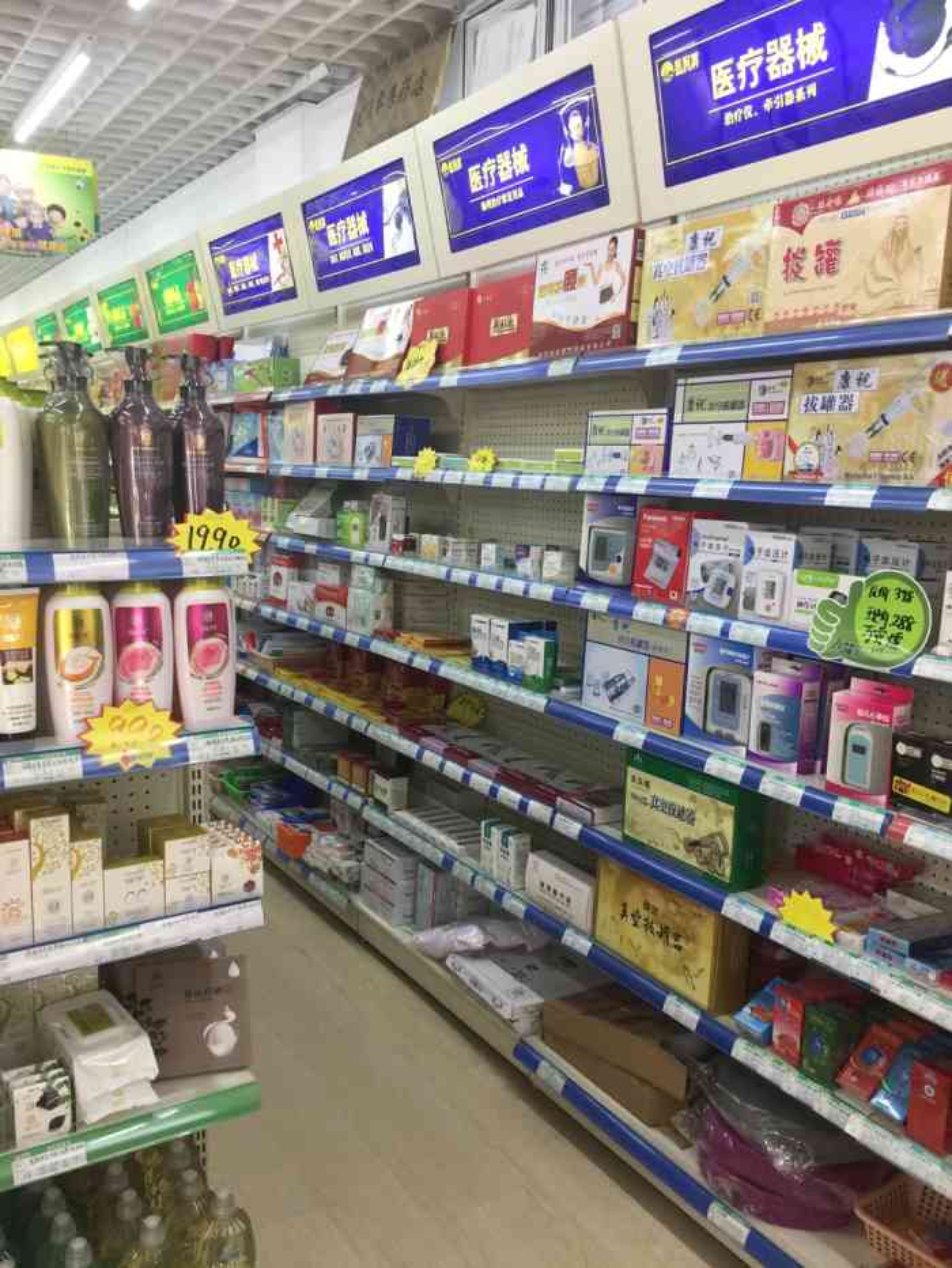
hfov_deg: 48.2
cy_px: 634
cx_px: 476
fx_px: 1063
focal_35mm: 29
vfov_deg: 61.7
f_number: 2.2
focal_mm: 4.15
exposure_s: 1/33
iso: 50
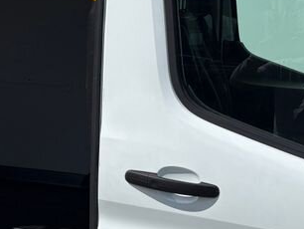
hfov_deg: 20.7
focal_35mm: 87
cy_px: 65
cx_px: -81
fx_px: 765
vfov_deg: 16.9
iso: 50
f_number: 1.6
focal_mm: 5.96
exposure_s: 1/7813
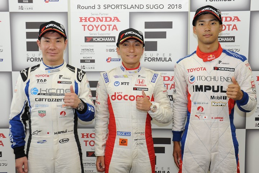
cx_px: 130
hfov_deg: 50.7
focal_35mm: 38
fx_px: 273
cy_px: 86
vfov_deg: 35.1
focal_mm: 38
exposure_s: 1/60
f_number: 6.7
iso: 800
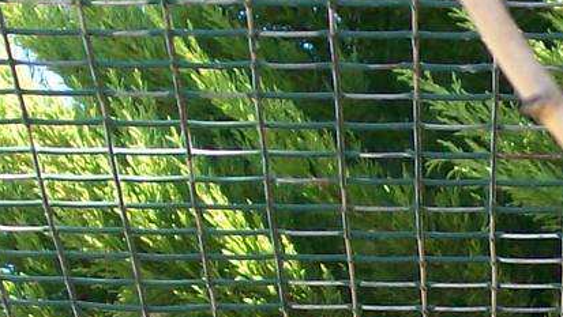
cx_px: 823
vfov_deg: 4.1
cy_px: 543
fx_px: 4407
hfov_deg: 7.2
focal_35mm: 295
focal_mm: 11.6
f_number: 3.8
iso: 80
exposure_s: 1/142
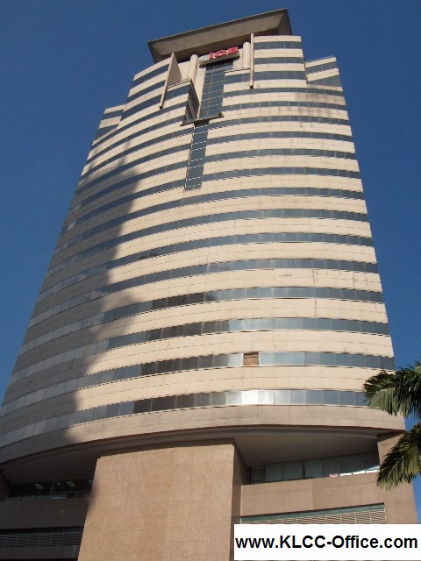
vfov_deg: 47.9
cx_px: 210
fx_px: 632
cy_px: 280
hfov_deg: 36.8
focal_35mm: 39
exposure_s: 1/1250
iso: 100
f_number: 4.8
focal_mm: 8
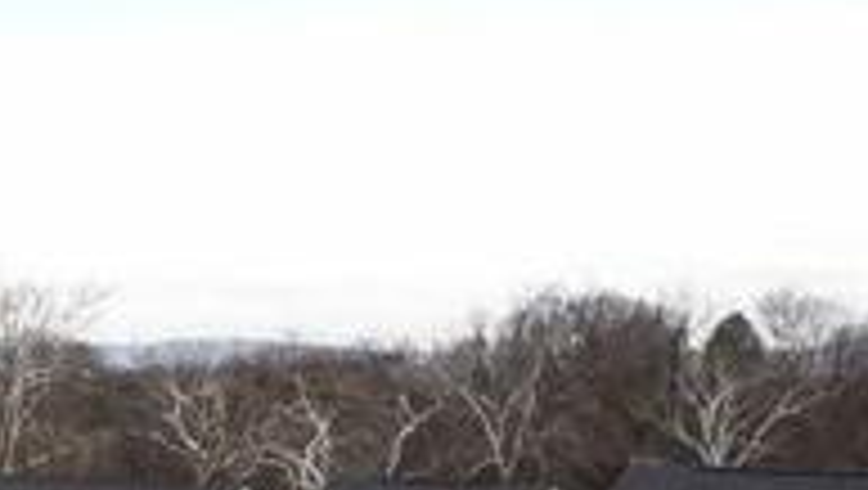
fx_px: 2695
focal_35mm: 117
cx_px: -1277
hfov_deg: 13.2
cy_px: 535
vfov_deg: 10.3
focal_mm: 15
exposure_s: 1/1600
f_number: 5
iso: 1000
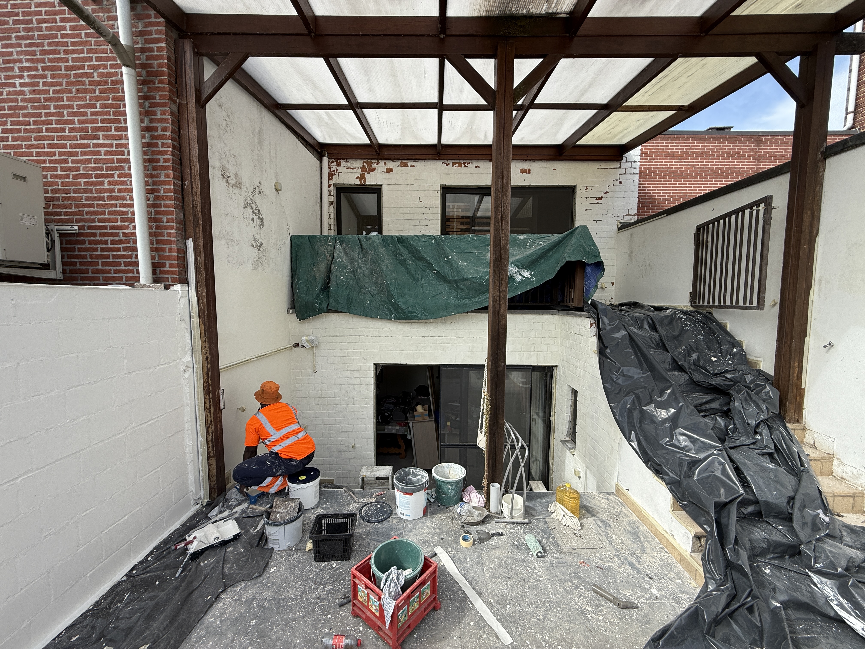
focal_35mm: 14
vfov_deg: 85.7
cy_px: 324
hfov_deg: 102.1
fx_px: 350
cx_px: 432
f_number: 2.2
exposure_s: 1/751
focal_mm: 2.22
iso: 50
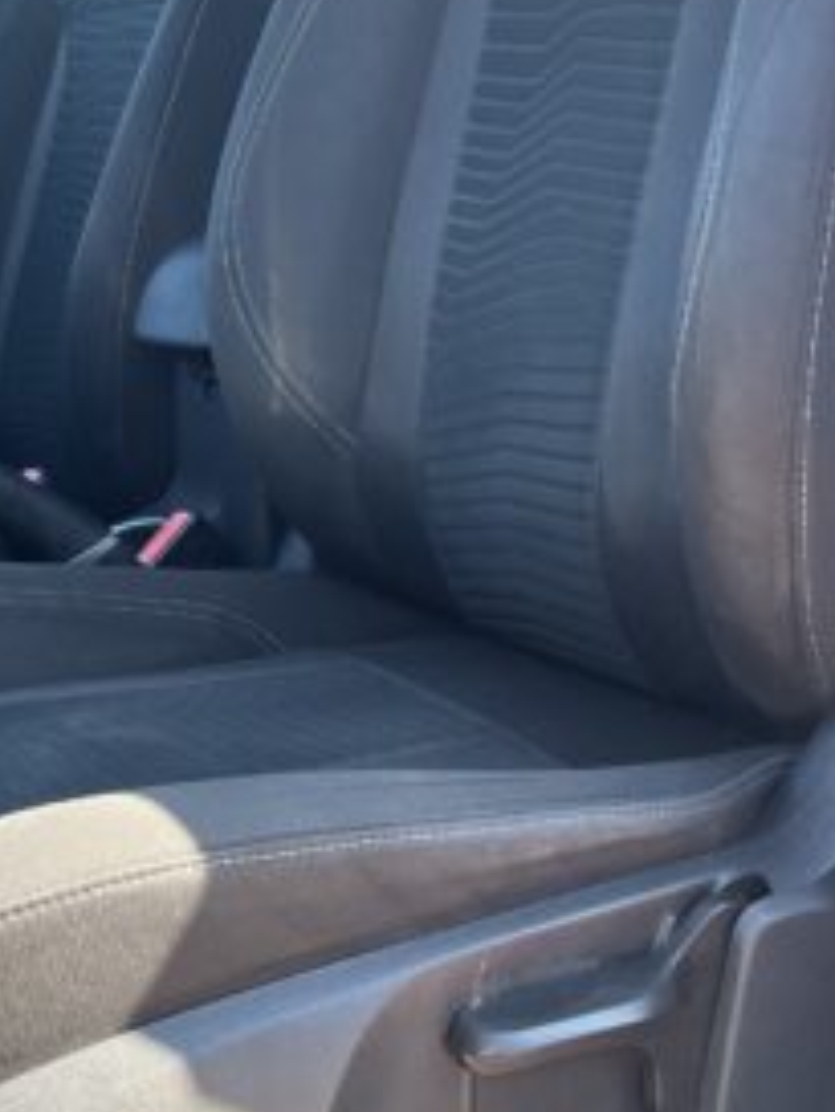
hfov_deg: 23.6
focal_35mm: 60
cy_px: 114
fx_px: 1928
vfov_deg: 30.7
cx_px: 43
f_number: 1.6
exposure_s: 1/183
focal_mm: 5.1
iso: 50
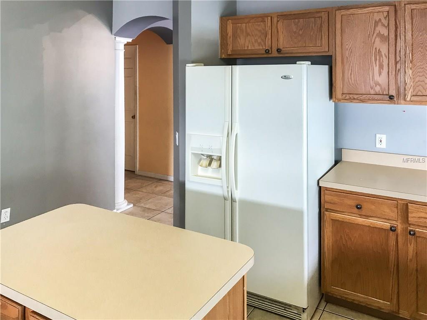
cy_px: 160
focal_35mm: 28
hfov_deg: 63.4
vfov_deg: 49.7
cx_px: 214
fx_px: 345
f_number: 1.8
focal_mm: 3.99
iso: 40
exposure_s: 1/17
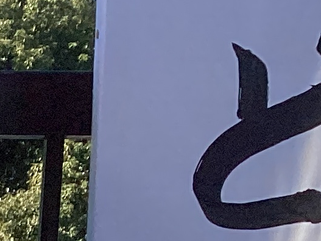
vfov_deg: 7.1
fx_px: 1780
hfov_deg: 9.2
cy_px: 651
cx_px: -450
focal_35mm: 192
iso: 25
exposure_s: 1/1116
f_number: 2.4
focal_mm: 3.3
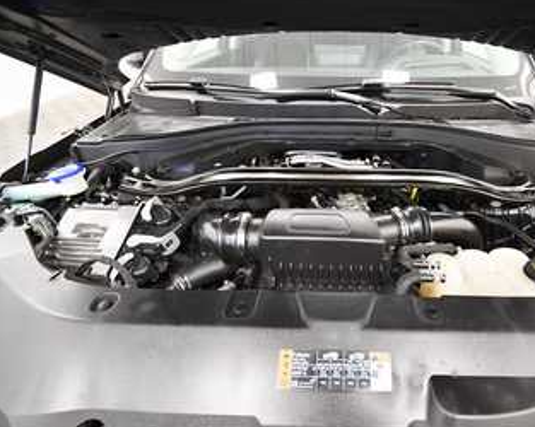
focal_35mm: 18
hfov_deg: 84.6
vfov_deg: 73.7
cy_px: 218
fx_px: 285
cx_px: 337
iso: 3200
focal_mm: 10
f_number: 4.5
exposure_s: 1/100
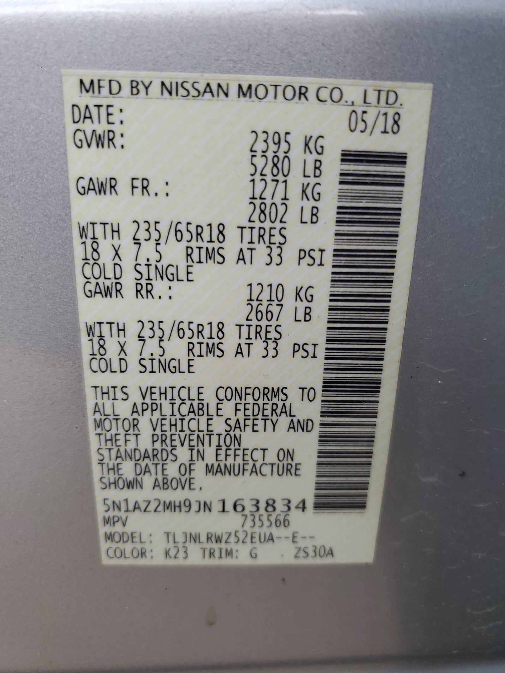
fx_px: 506
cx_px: 252
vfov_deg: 67.3
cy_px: 336
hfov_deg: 53.1
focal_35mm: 26
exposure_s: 1/120
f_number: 1.5
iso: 53
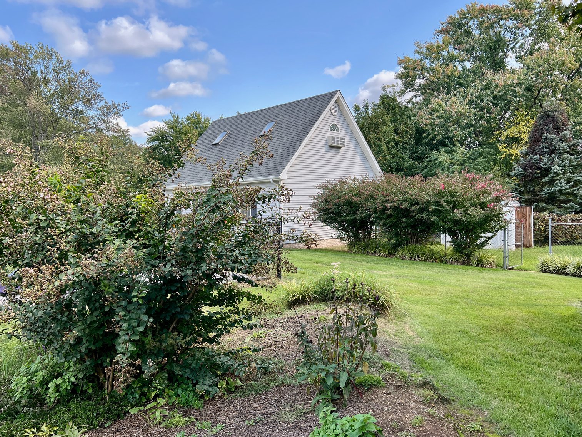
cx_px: 291
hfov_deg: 67.3
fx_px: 437
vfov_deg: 53.1
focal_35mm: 26
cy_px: 218
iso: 50
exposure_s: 1/932
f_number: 1.5
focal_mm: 5.7
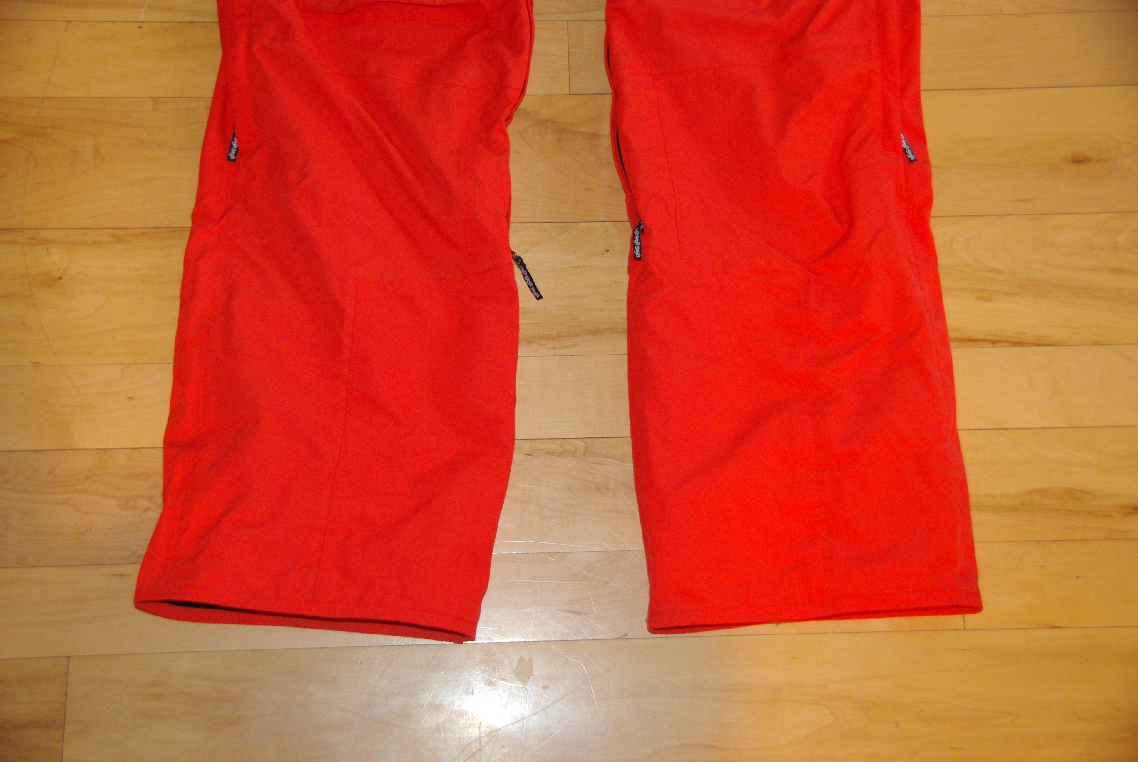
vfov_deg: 31.3
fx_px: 1361
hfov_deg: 45.4
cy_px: 381
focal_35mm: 43
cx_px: 569
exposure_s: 1/45
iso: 1600
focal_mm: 29.38
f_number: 4
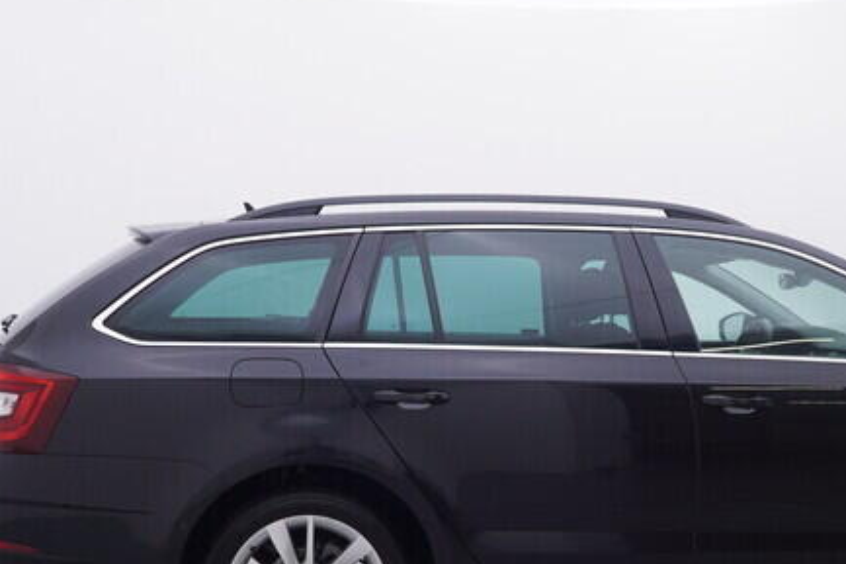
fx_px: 1250
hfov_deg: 37.1
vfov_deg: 25.1
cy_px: 435
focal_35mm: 53
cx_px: 547
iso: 200
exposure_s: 1/80
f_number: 5
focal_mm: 15
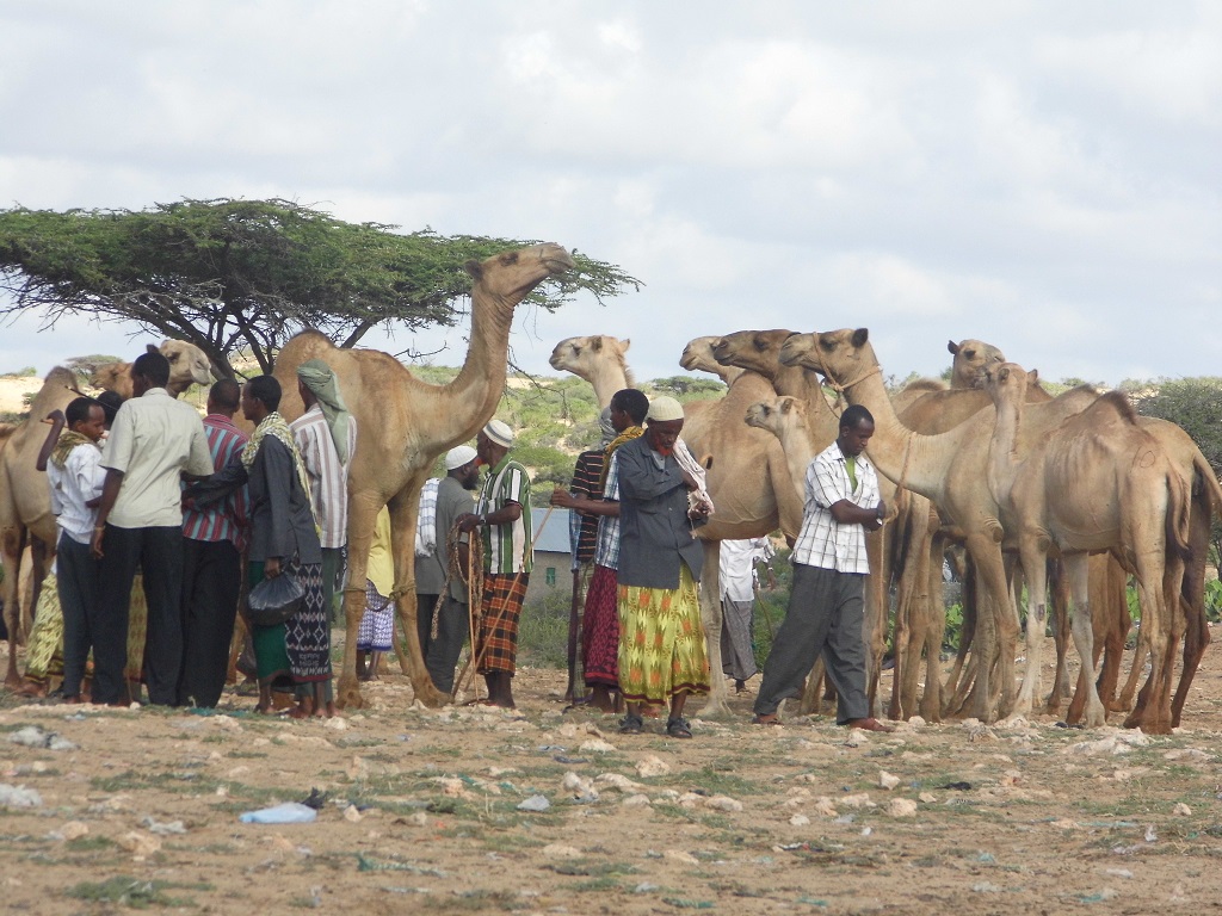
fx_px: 6319
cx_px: 611
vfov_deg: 8.3
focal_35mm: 179
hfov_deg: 11.0
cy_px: 458
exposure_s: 1/500
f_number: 5.1
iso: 100
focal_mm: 32.1
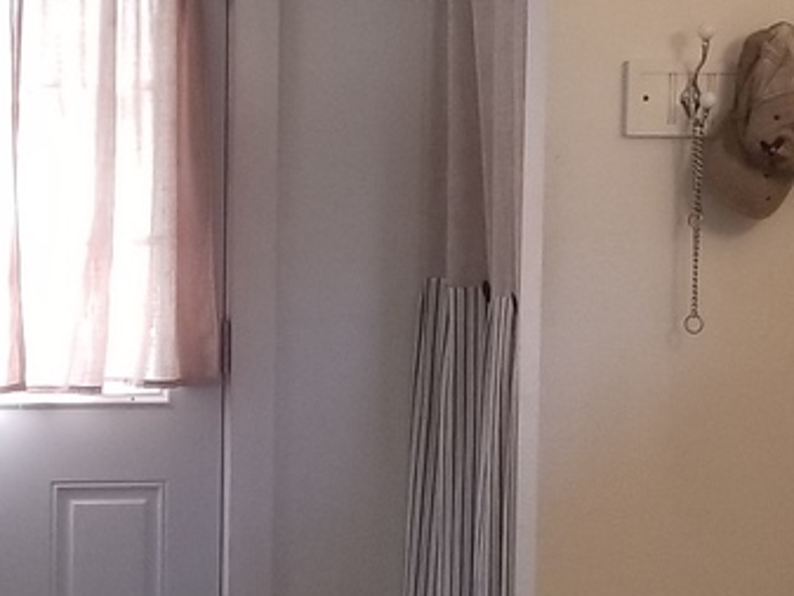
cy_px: 335
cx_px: 368
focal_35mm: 111
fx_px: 2547
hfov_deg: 17.7
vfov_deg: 13.3
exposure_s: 1/60
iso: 160
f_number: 1.7
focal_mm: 4.25
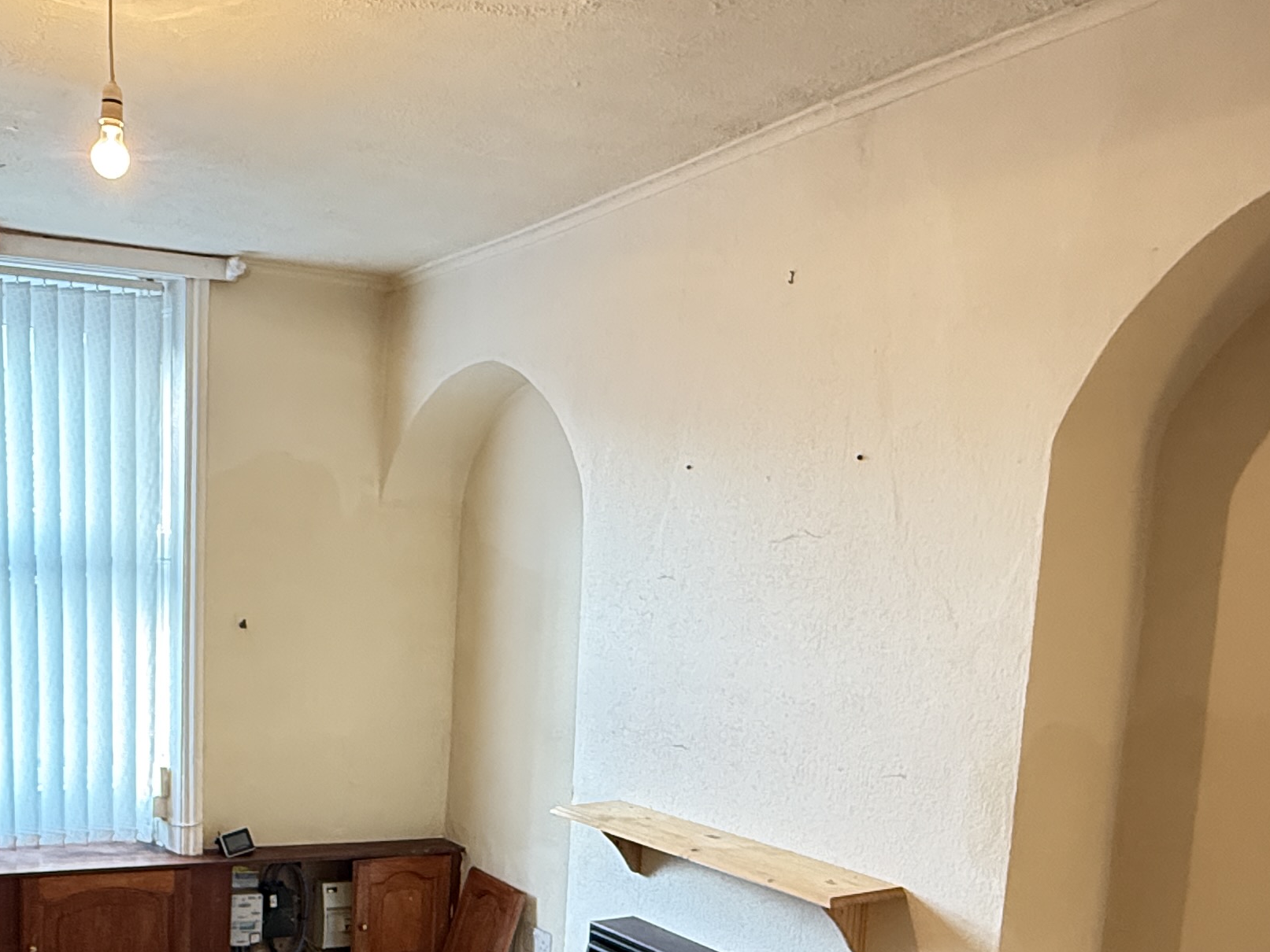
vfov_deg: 39.2
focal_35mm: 35
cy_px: 751
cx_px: 412
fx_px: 1284
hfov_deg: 51.5
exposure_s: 1/50
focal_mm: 2.22
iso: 500
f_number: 2.2
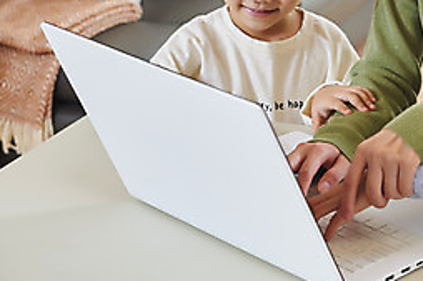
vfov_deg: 11.4
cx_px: 497
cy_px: -42
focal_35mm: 118
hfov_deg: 16.7
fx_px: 1386
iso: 200
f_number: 5
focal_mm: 50
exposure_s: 1/80
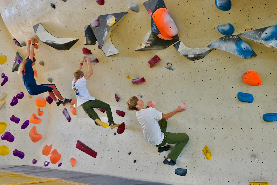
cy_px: 92
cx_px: 138
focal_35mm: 42
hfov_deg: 46.4
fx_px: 323
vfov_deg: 31.9
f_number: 9
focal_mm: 42
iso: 1600
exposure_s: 1/60
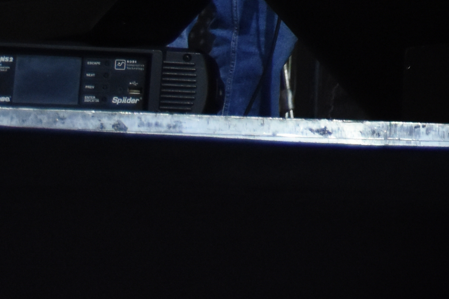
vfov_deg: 7.9
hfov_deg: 11.0
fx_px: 2033
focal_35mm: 163
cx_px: 1007
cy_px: -368
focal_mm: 24
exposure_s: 1/500
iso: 1250
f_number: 3.8
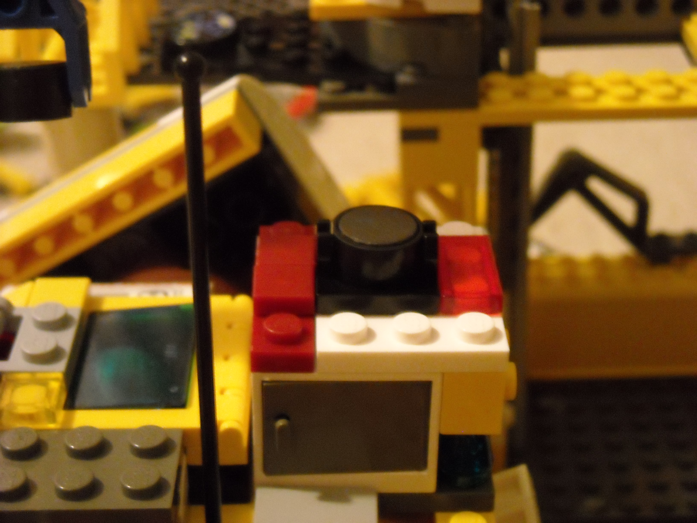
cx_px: 348
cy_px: 262
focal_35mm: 76
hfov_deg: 25.7
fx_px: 1530
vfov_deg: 19.4
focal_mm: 12.3
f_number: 3.9
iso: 800
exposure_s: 1/2.5
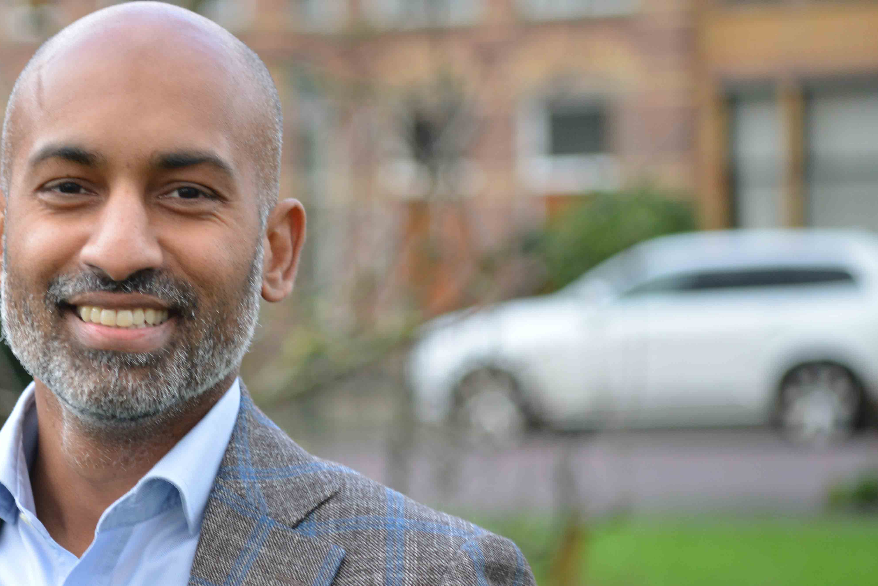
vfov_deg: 7.8
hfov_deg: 11.7
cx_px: 86
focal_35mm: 175
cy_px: 448
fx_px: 4270
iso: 800
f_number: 4.2
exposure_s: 1/60
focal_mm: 95
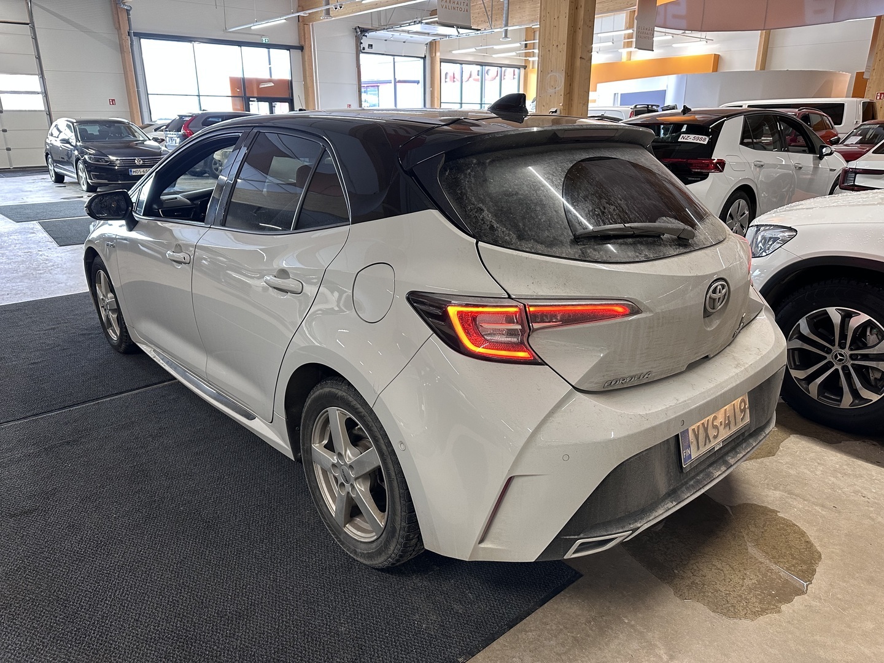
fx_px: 613
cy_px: 332
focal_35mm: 24
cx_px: 442
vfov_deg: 56.8
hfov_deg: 71.6
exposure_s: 1/75
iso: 250
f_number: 1.78
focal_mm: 6.86
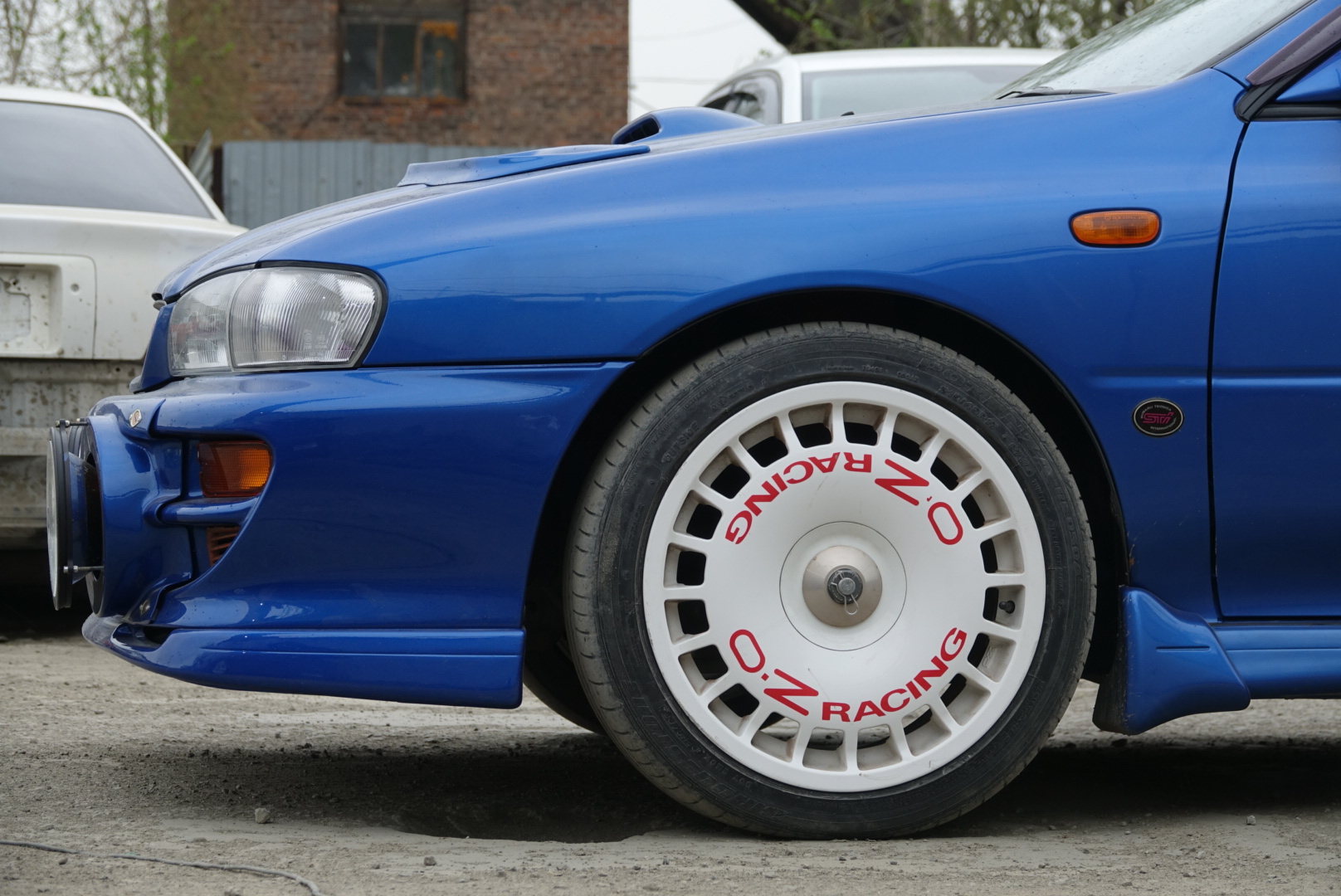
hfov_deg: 19.1
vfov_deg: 12.8
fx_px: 3988
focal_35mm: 107
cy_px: 448
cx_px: 670
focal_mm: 39.42
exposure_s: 1/125
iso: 250
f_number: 4
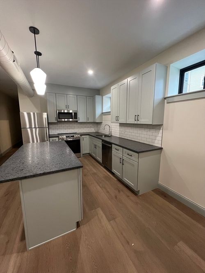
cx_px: 102
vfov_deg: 106.2
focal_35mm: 13
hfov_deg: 89.9
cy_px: 136
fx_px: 103
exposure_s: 1/60
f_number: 1.8
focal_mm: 1.57
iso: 250
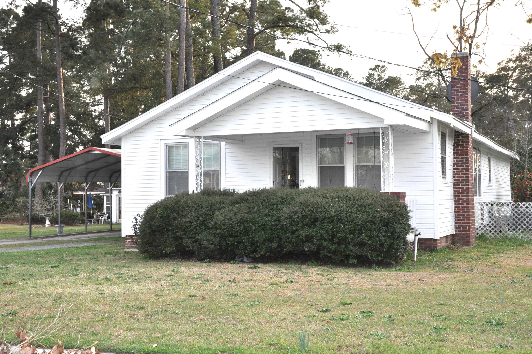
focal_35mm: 48
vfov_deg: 28.0
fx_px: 708
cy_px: 177
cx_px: 266
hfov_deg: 41.2
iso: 1000
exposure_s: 1/200
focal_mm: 32
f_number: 13
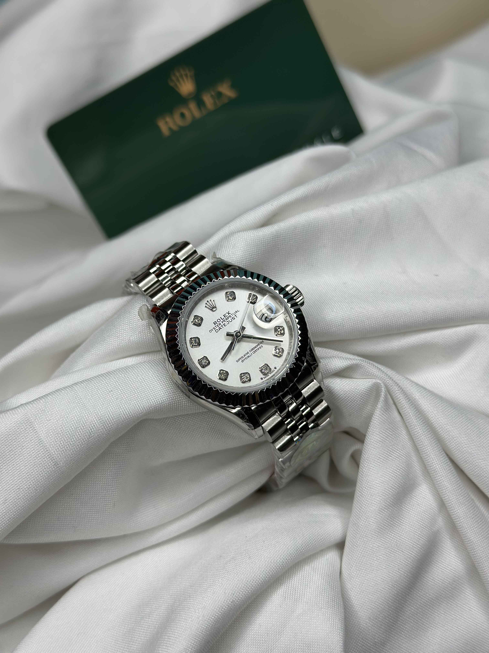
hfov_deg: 30.3
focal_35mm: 48
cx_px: 244
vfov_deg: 39.7
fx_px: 904
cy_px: 326
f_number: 1.78
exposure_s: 1/911
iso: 80
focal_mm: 6.86
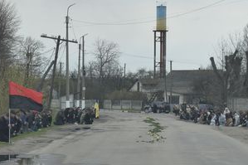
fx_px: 1427
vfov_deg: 6.6
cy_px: 127
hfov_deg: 9.9
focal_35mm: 207
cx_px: 139
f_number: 5.6
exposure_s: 1/500
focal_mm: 55
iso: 200
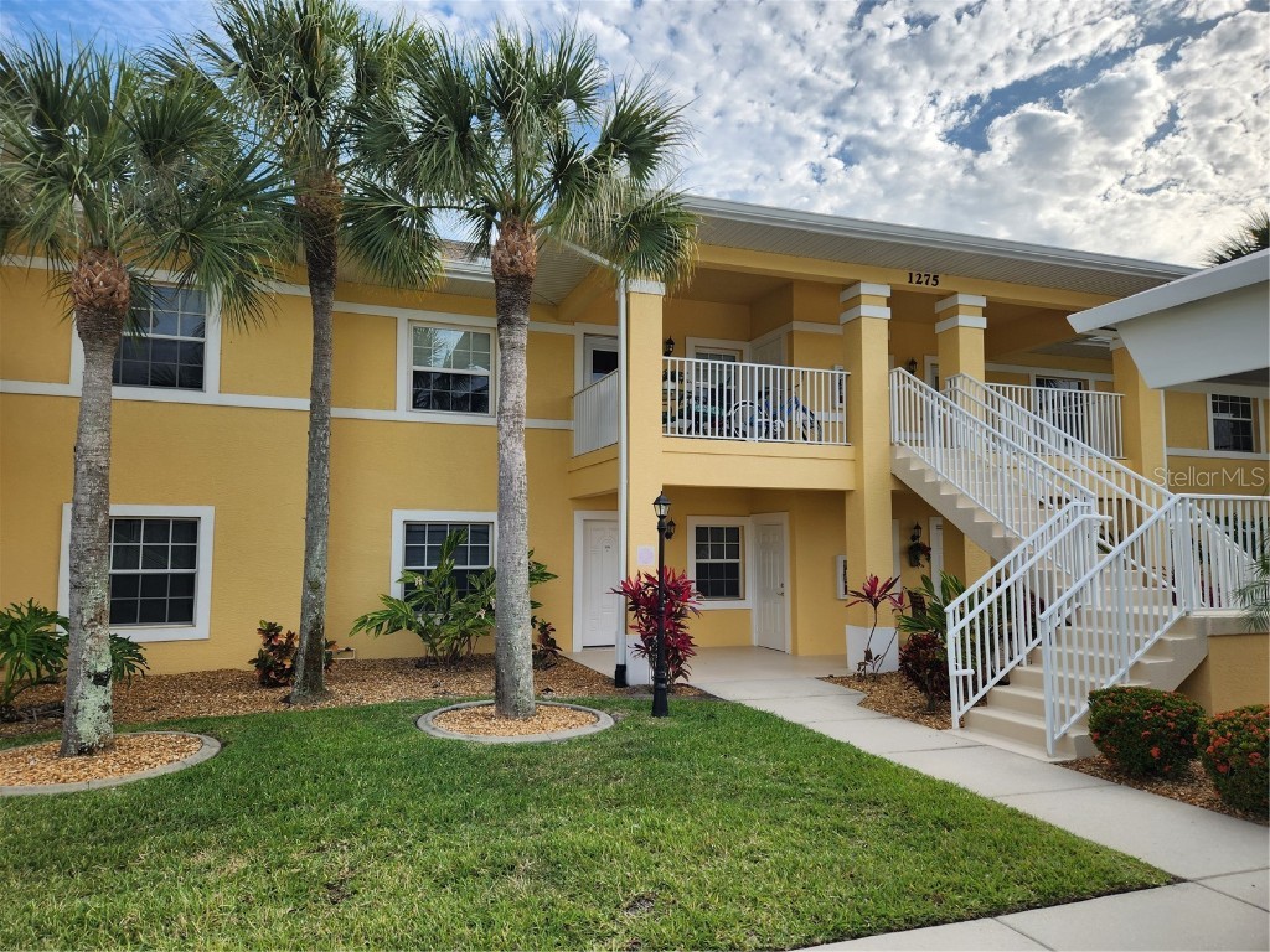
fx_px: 844
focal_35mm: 23
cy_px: 476
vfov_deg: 58.9
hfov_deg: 73.9
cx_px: 635
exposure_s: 1/1081
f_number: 1.8
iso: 20
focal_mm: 5.4
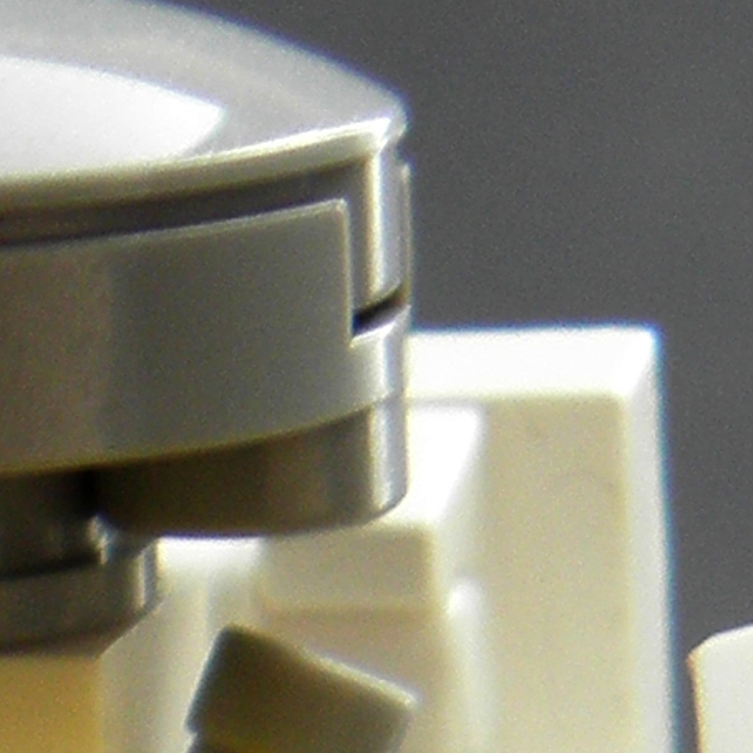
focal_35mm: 278
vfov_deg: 5.9
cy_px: 2108
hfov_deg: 6.2
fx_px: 6842
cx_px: -308
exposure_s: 1/10
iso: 125
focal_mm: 6.44
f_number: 3.1
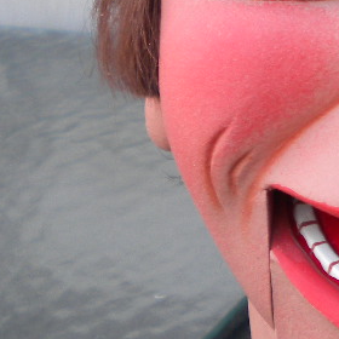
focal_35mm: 113
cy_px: 69
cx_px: 426
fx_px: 1252
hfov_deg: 14.8
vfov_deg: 15.3
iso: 80
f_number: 3.1
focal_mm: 6.3
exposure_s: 1/62.5
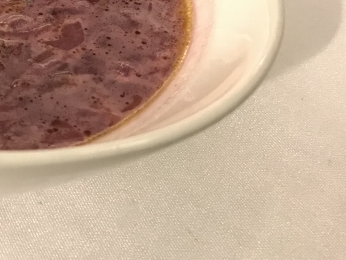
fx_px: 760
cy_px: -62
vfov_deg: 18.3
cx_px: -115
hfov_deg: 22.6
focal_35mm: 76
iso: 100
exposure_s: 1/4
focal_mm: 3.99
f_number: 1.8
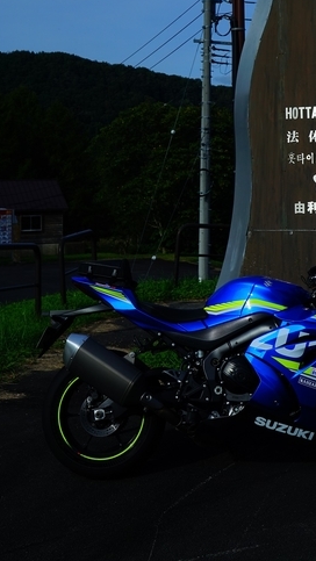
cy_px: 115
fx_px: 982
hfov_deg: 18.2
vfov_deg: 31.1
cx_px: 230
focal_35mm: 66
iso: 100
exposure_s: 1/1000
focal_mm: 38
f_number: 8
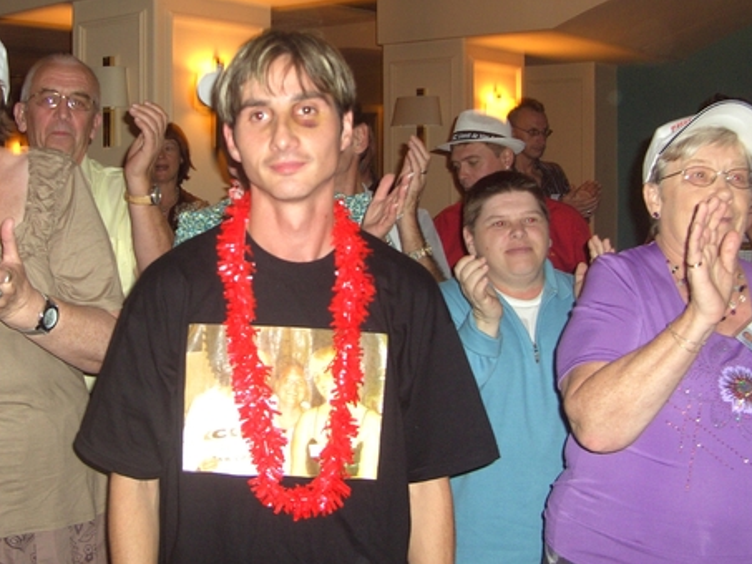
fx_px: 1065
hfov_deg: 38.6
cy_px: 204
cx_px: 267
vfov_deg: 29.5
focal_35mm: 49
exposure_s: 1/50
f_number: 2.8
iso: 100
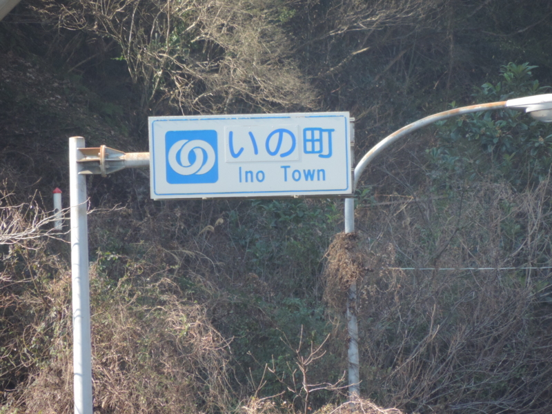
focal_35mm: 900
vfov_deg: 1.7
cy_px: 207
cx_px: 276
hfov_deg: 2.2
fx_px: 14352
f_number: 5.5
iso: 400
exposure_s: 1/320
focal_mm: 160.5
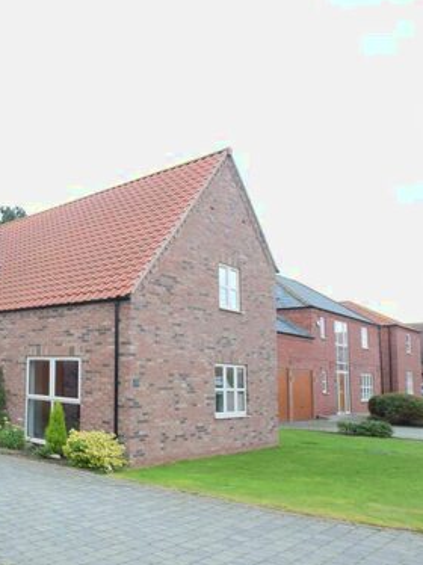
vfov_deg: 65.0
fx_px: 440
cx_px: -82
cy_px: 324
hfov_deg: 38.4
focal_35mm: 27
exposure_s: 1/160
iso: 400
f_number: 6.3
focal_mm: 10
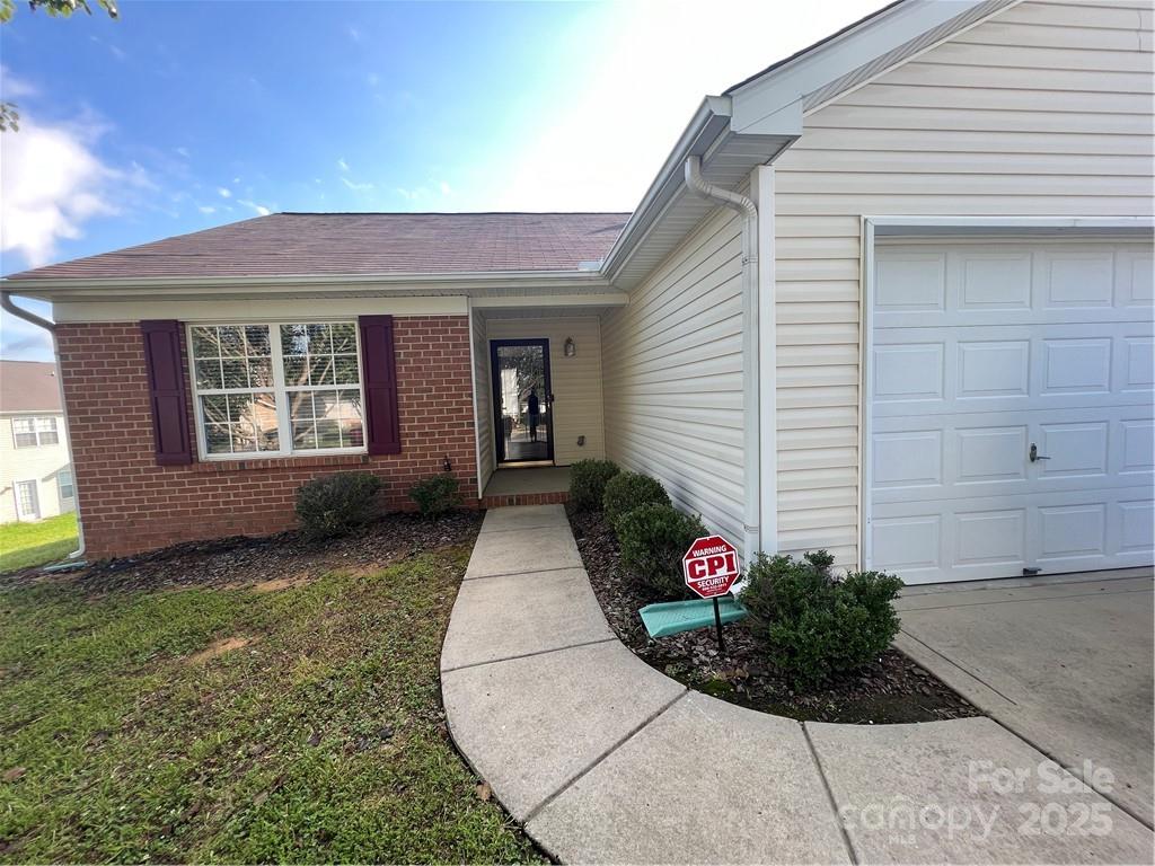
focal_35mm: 13
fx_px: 434
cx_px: 578
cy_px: 433
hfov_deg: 106.2
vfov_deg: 89.9
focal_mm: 1.57
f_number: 1.8
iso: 32
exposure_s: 1/207
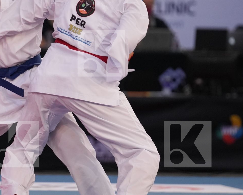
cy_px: 53
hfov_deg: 3.6
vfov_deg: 2.9
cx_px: 15
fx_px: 3820
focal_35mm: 531
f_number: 2.8
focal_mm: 200
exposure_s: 1/1000
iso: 1600
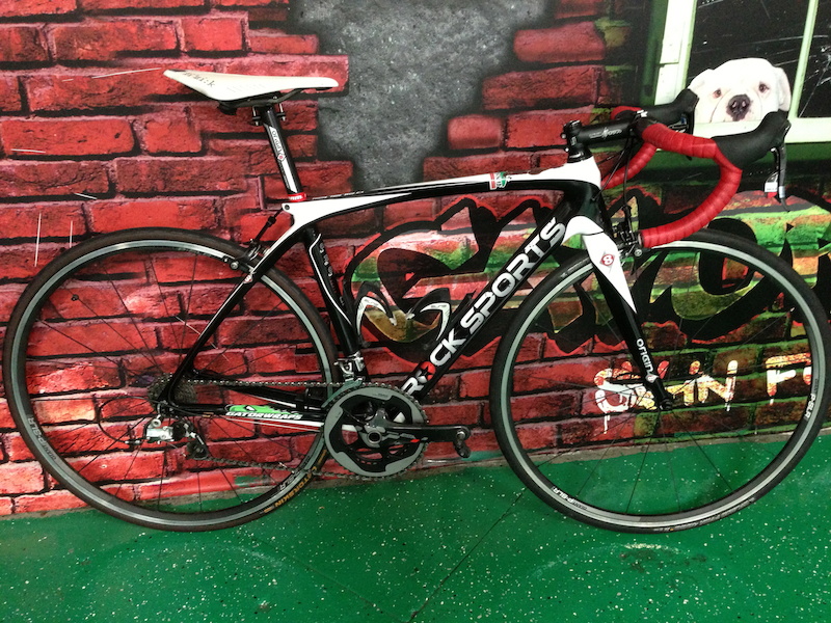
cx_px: 416
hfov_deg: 55.4
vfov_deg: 42.9
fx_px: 792
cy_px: 312
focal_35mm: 33
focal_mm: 4.13
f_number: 2.4
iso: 400
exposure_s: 1/17
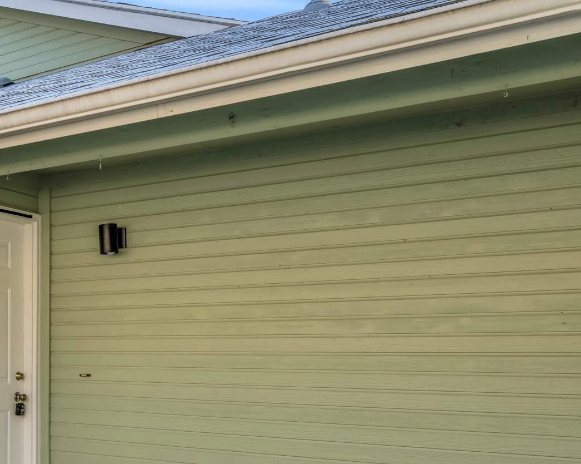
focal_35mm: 46
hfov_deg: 33.7
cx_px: -92
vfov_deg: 32.0
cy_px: 352
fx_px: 793
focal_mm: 20.5
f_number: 9
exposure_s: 1/25
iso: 100
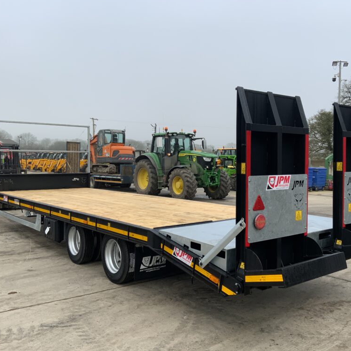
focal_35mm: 35
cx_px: 211
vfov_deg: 47.2
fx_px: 402
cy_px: 174
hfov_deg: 46.9
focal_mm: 3
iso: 16
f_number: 1.8
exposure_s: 1/465
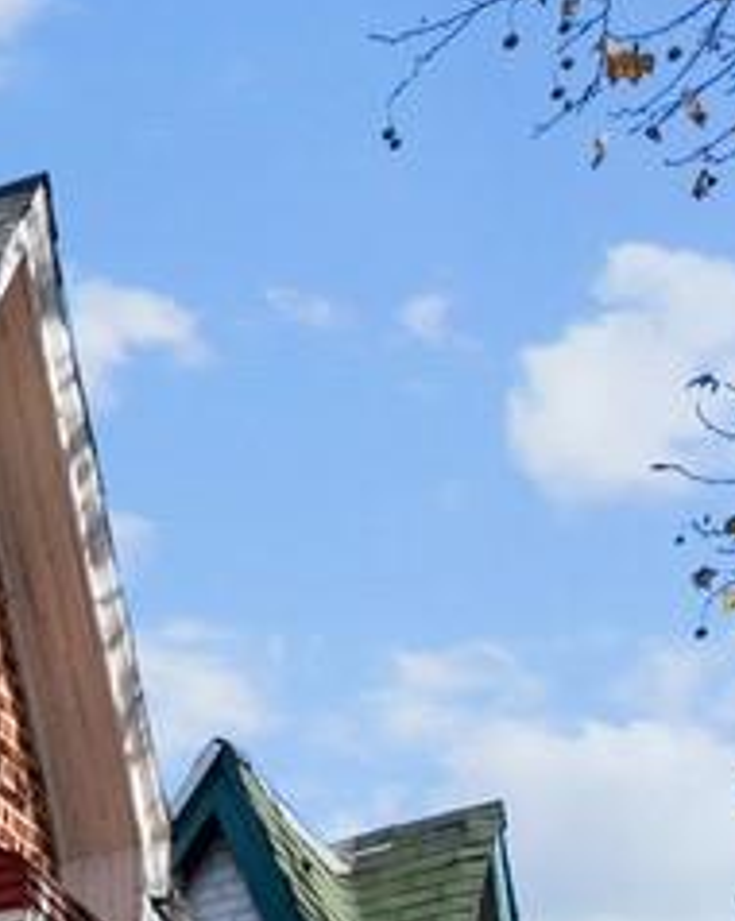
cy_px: 2099
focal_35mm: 113
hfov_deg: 9.3
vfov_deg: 13.3
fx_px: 3077
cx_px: -1745
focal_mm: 14
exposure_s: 1/200
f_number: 10
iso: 200
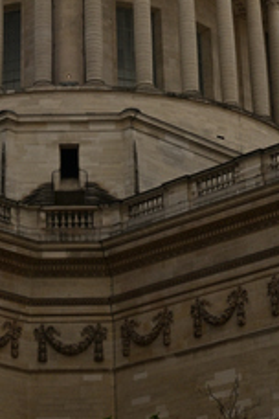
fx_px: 1450
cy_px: 13
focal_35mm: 125
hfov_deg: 11.0
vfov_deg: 16.1
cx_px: 70
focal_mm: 27.5
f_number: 11
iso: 200
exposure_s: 1/640
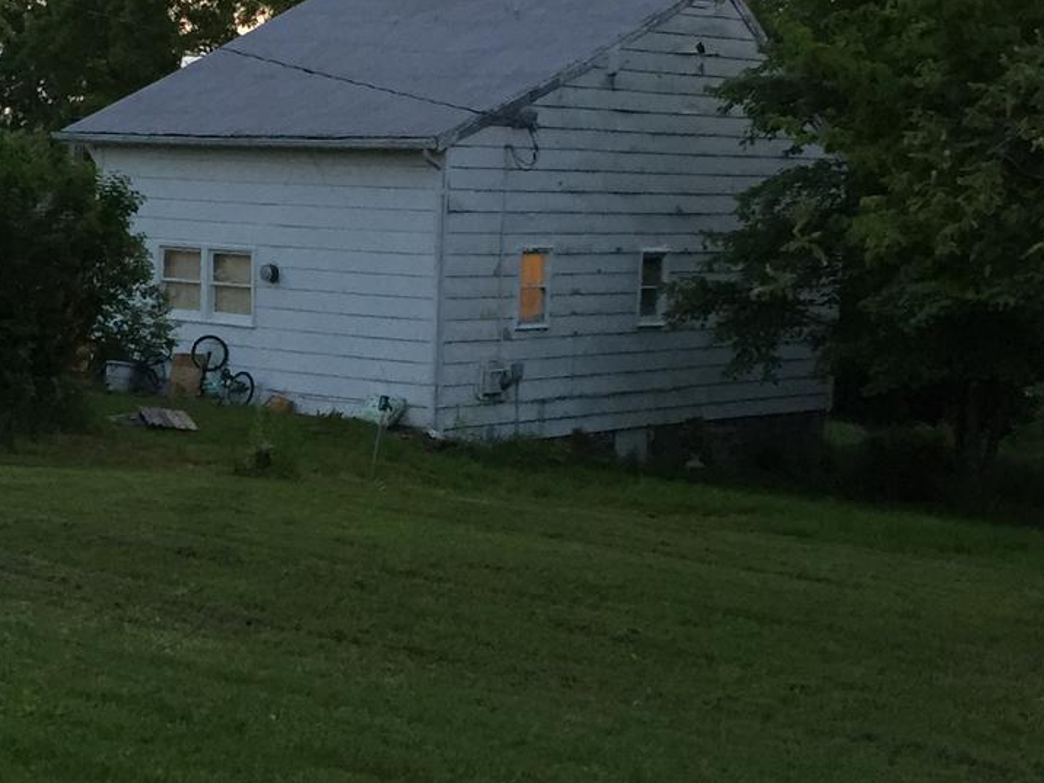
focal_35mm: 83
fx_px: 2503
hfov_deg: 23.2
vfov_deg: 17.8
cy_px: 407
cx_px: 200
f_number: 2.2
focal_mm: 4.15
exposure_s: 1/30
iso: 40
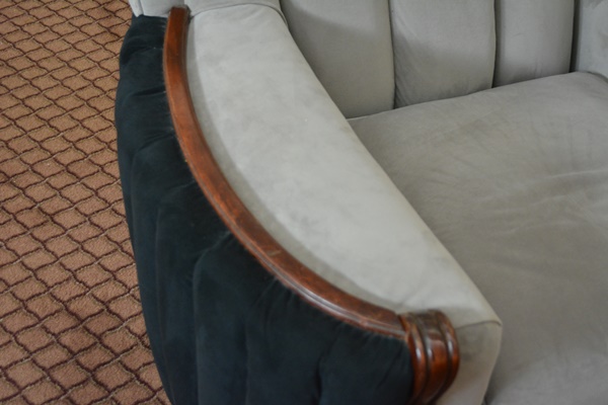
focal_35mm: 51
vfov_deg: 26.5
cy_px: 202
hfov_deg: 38.9
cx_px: 304
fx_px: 861
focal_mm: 34
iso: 2200
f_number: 5
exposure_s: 1/30
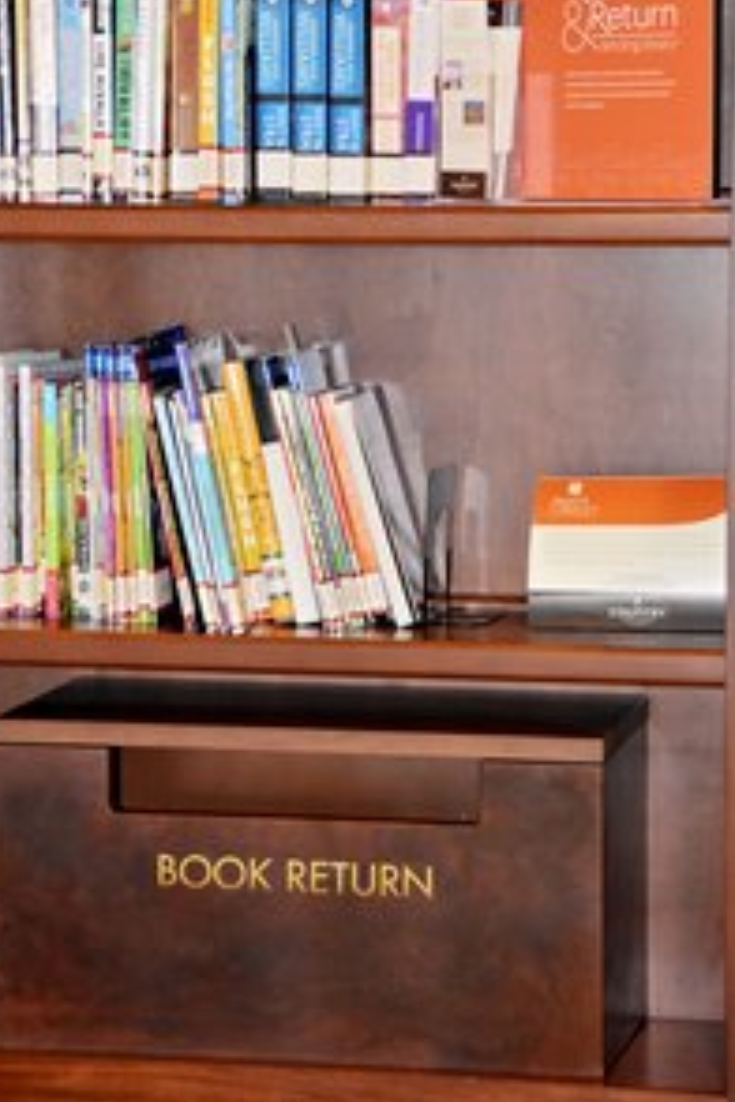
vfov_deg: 15.0
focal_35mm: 137
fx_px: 4195
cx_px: 304
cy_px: 469
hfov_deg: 10.0
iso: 2500
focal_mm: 70
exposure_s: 1/60
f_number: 5.3
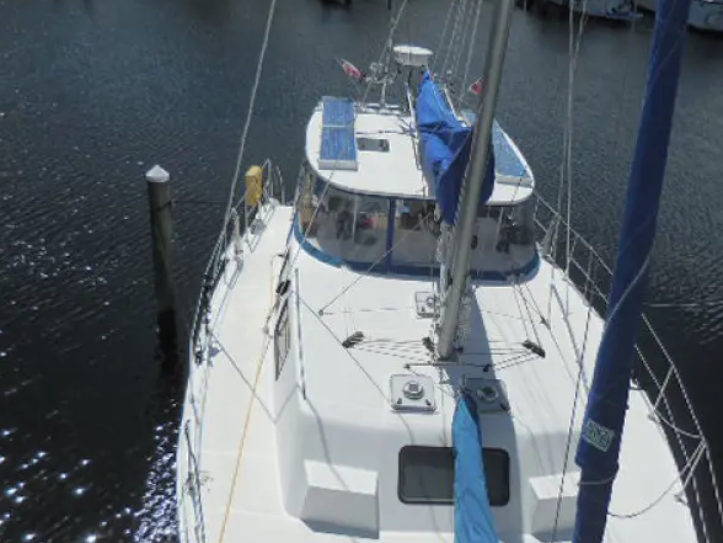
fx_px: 710
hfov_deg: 53.9
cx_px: 397
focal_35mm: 34
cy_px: 318
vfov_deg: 41.7
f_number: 6.6
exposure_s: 1/1600
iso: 125
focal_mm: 4.5
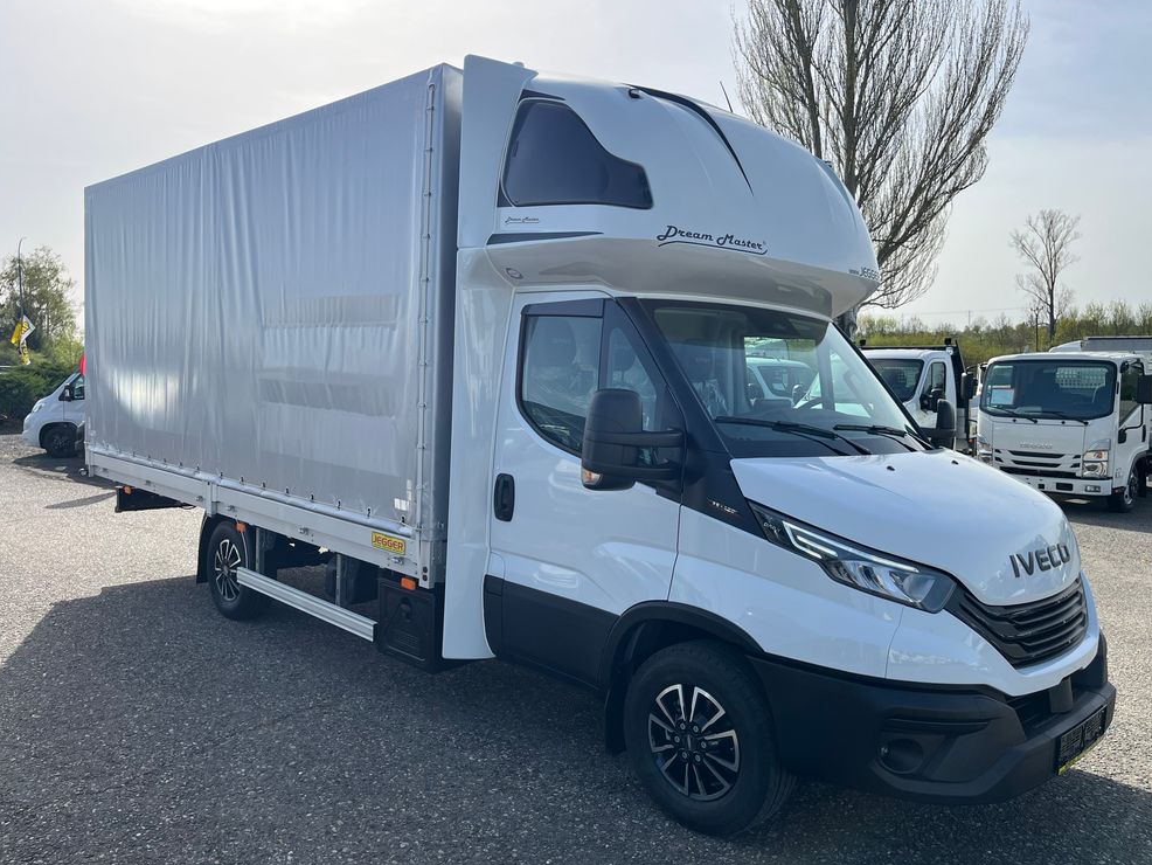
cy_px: 440
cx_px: 576
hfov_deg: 65.3
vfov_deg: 51.4
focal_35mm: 27
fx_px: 899
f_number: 1.6
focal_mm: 5.1
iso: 50
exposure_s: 1/2463
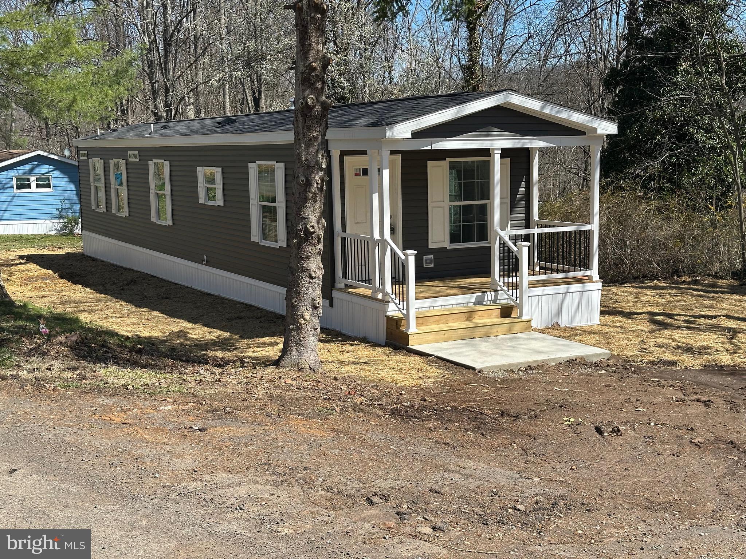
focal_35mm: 48
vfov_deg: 30.3
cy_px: 280
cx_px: 373
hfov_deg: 39.7
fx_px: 1034
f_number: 1.78
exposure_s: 1/3058
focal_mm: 6.86
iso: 64
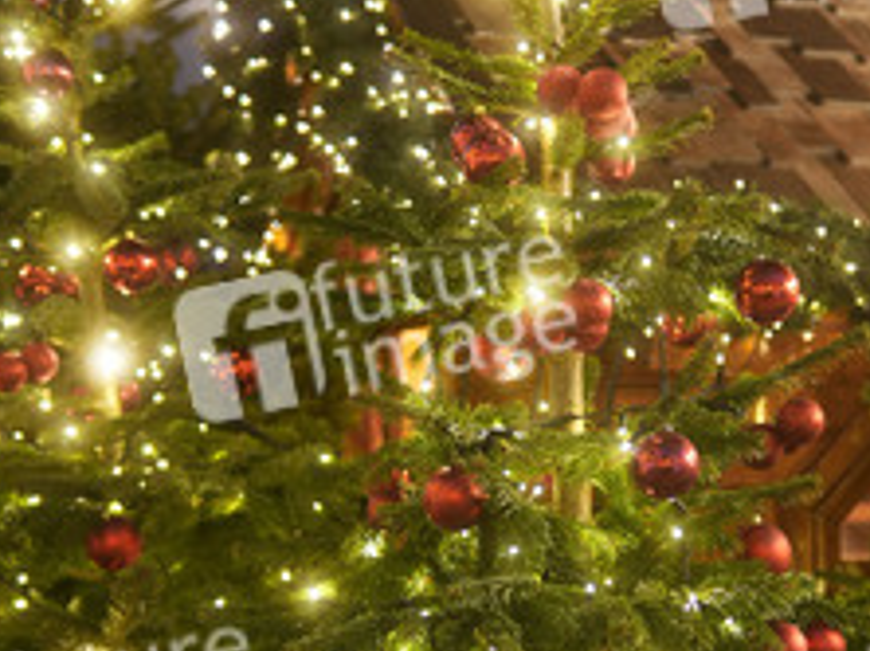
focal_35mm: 78
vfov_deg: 18.7
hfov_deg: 25.0
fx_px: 1958
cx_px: 490
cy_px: 526
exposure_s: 1/60
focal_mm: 30
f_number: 1.4
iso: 640
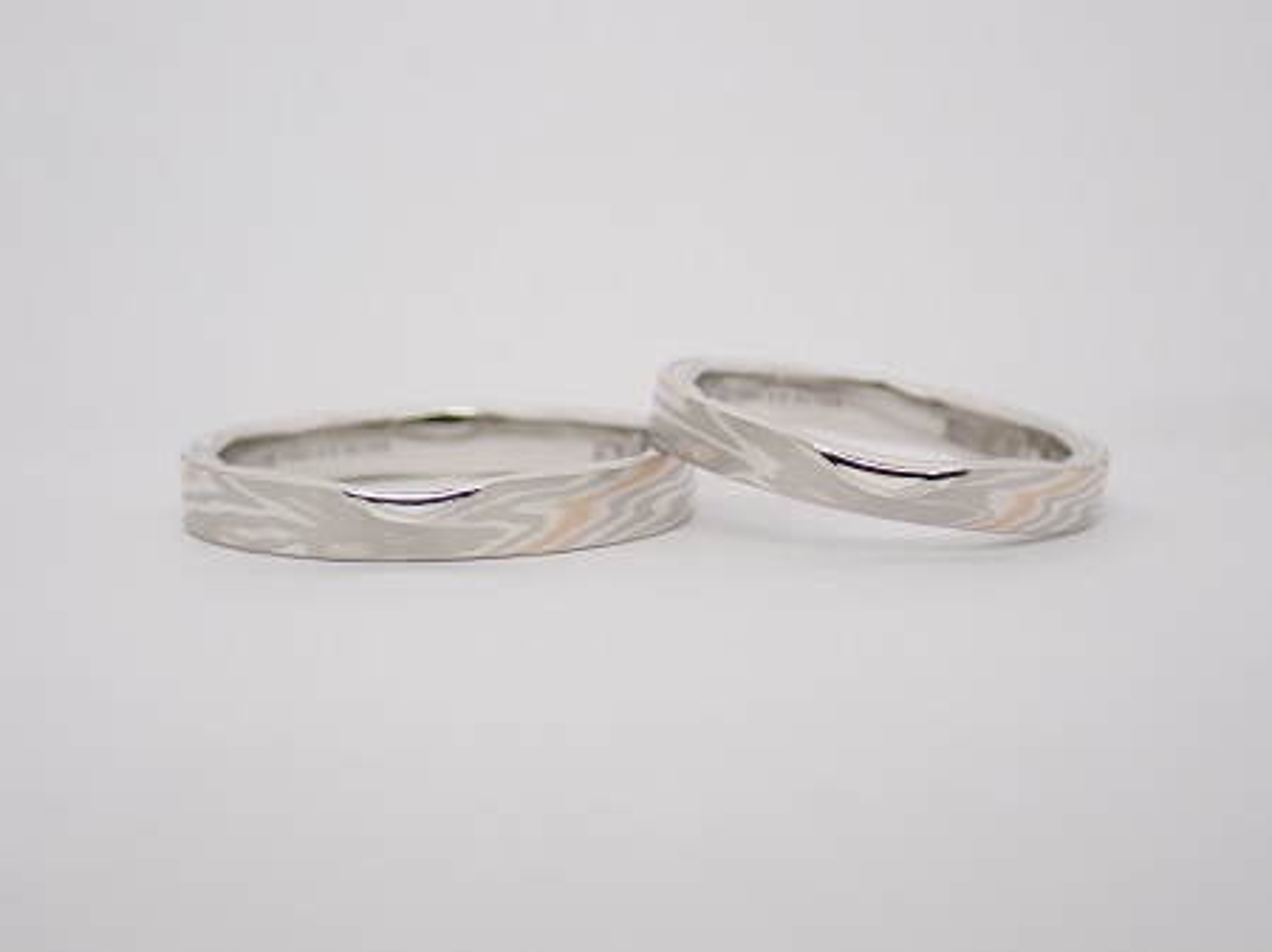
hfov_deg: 25.3
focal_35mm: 77
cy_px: 476
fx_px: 2828
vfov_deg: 19.1
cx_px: 636
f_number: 4.1
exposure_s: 1/160
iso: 200
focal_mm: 13.65
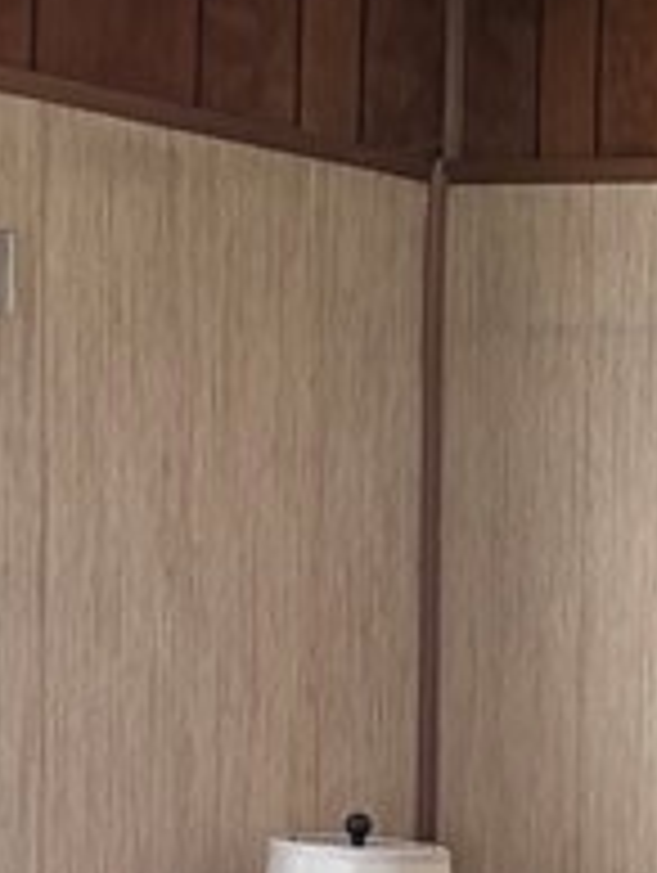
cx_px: 1548
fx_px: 3459
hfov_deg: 9.7
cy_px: 936
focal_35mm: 137
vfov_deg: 14.1
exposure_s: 1/60
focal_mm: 5.96
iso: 160
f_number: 1.6
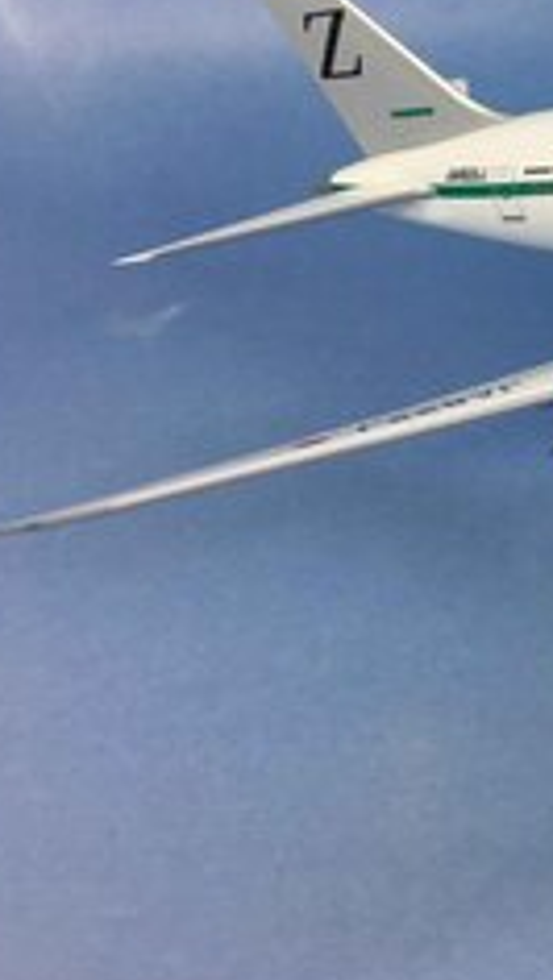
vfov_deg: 30.9
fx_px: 1744
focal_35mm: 67
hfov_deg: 16.4
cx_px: 844
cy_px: 255
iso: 32
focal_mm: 4.15
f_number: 2.2
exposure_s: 1/120
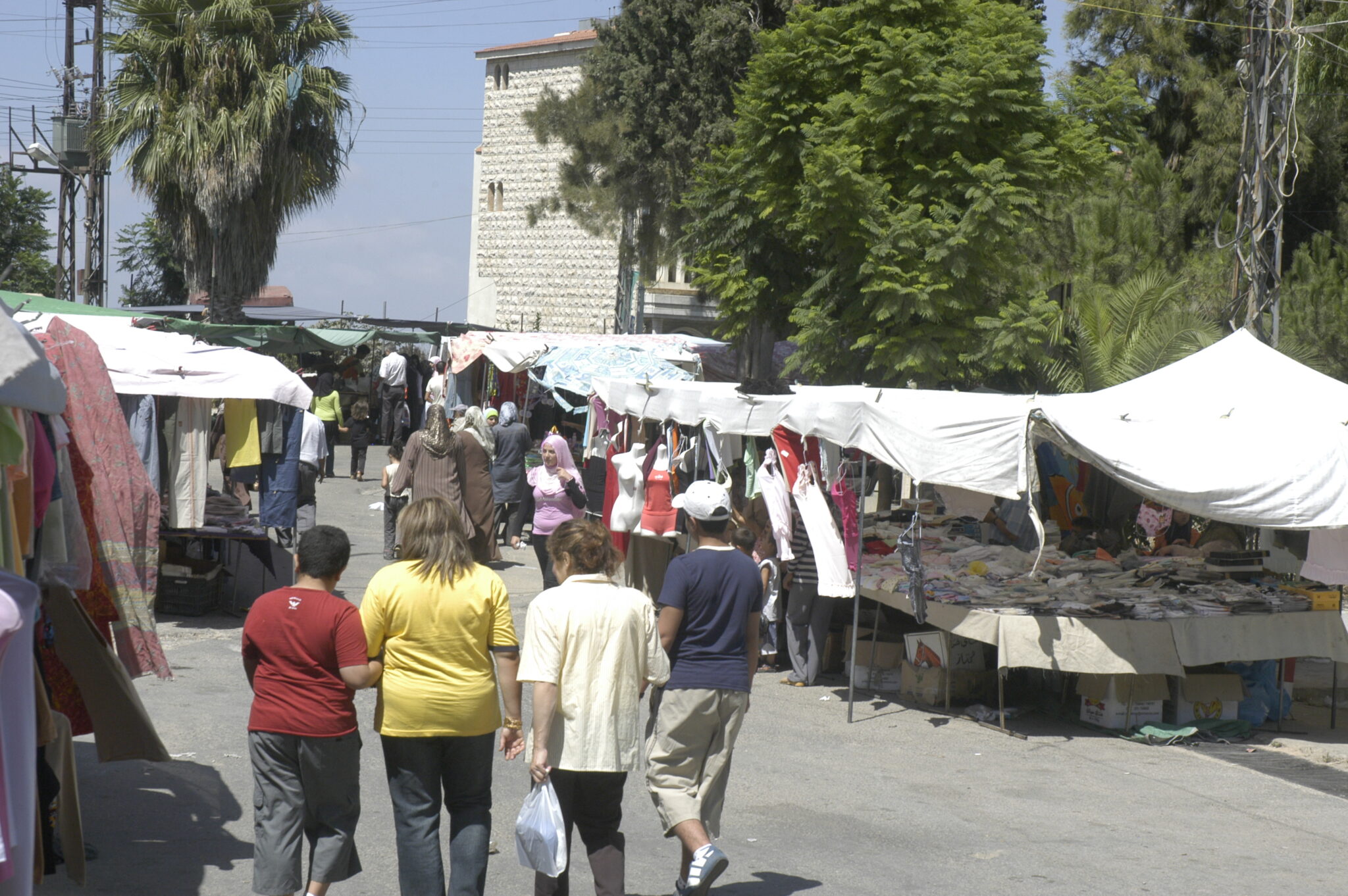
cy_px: 448
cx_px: 674
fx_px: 2694
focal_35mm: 72
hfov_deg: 28.1
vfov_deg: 18.9
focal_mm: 48
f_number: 11
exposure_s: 1/400
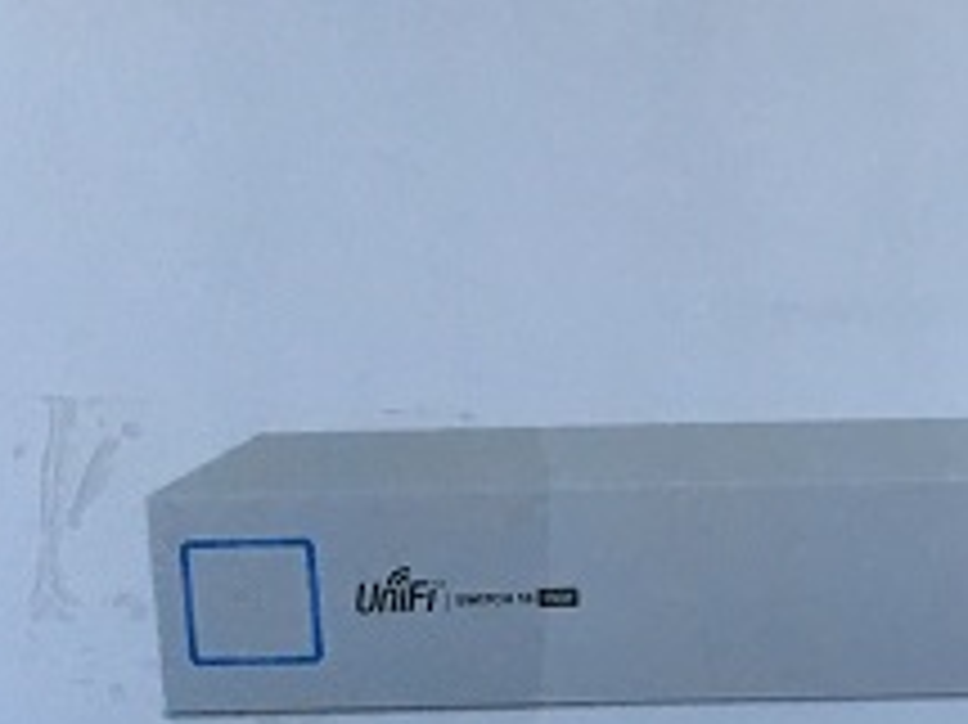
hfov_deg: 16.9
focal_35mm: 108
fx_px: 3018
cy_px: -22
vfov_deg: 13.5
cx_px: 1346
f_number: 2.2
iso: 32
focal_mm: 4.15
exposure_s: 1/30
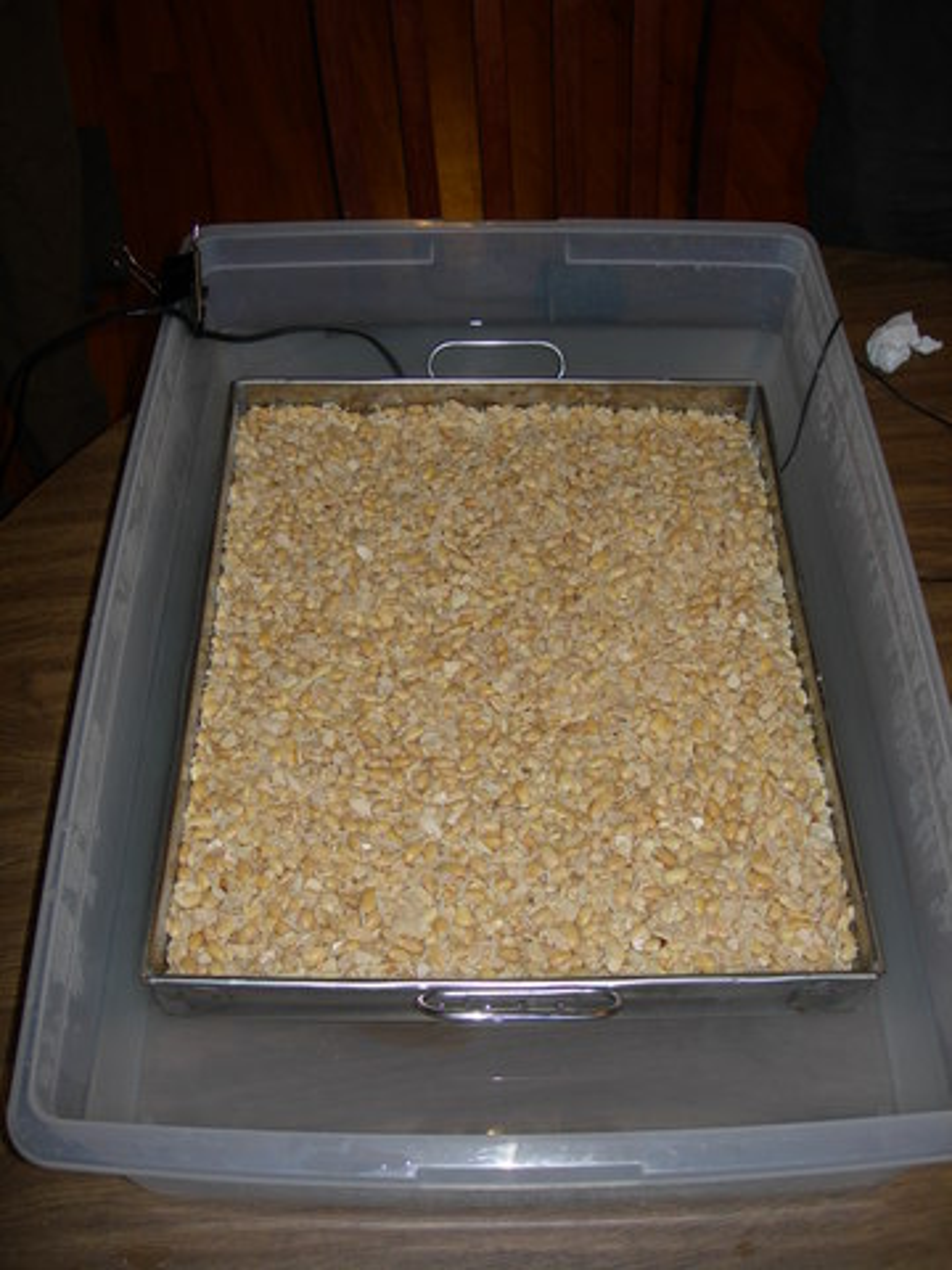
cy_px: 635
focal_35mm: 38
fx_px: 1393
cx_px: 476
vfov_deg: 49.0
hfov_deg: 37.7
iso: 50
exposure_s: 1/60.1
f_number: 2.8
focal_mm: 7.8
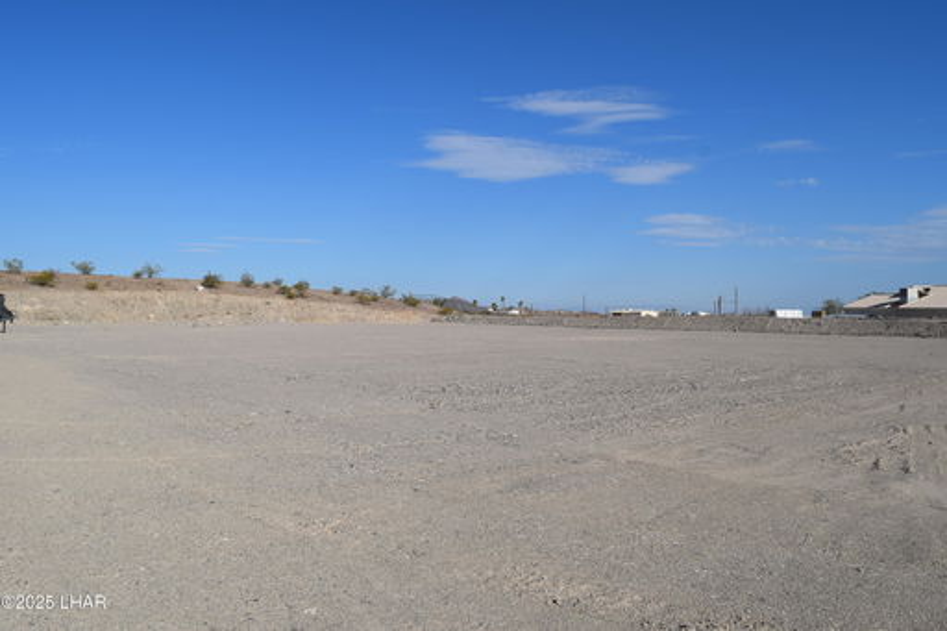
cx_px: 474
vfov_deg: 47.9
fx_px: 710
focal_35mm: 27
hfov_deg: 67.4
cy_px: 316
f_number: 11
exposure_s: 1/500
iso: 200
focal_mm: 18
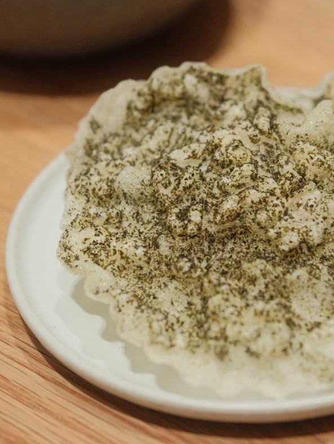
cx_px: 194
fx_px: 1555
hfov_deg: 12.3
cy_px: 224
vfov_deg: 16.3
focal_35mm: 121
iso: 3200
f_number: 3.2
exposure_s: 1/125
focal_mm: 55
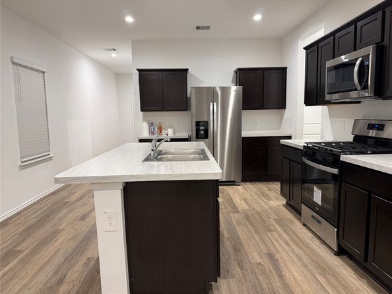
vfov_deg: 56.8
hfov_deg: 71.6
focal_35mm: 24
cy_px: 147
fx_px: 272
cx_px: 196
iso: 200
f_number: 1.78
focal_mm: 6.76
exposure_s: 1/60
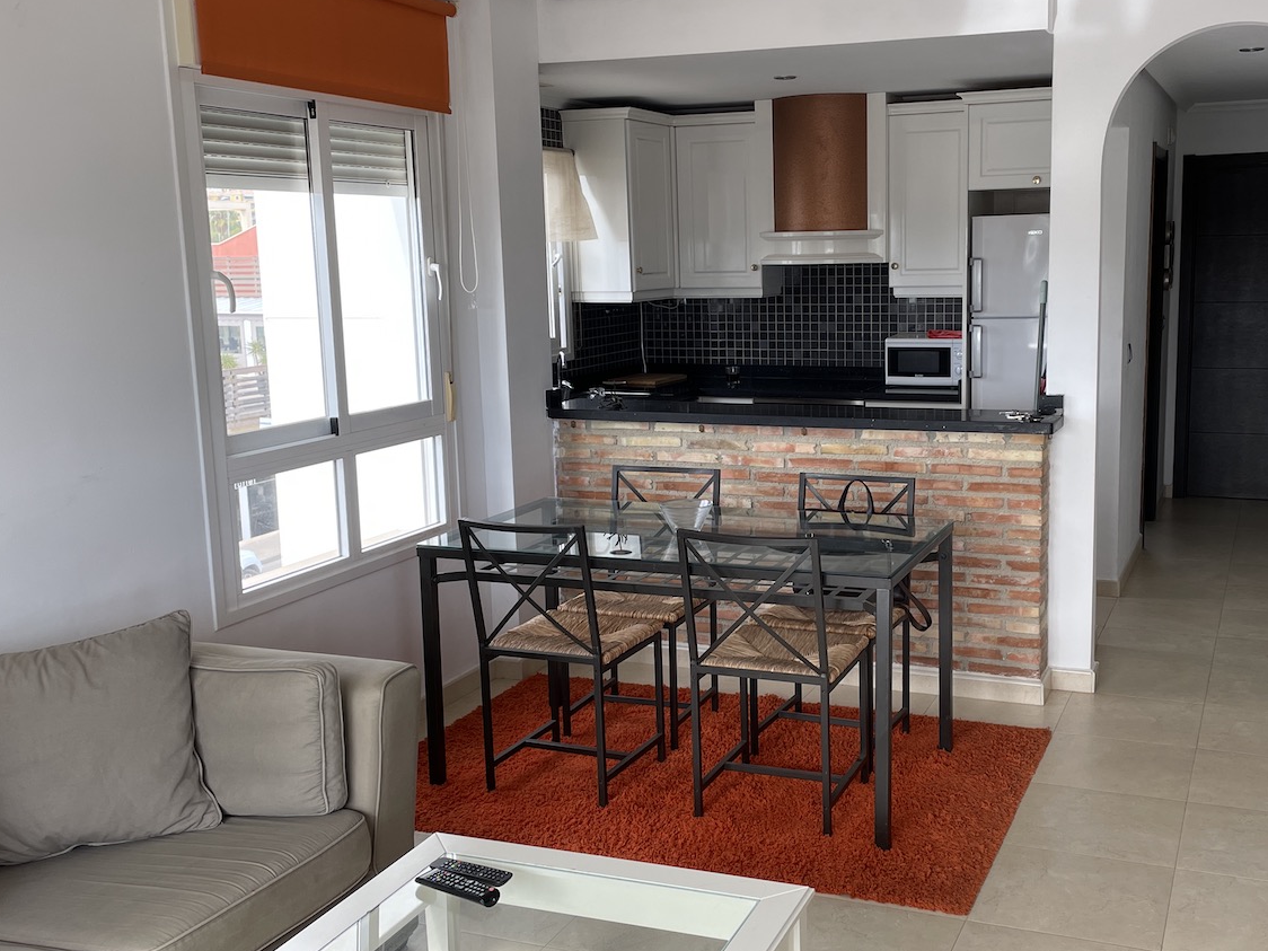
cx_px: 750
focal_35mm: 37
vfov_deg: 38.7
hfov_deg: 49.9
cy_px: 481
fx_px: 1355
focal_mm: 4.2
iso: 32
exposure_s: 1/214
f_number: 1.6
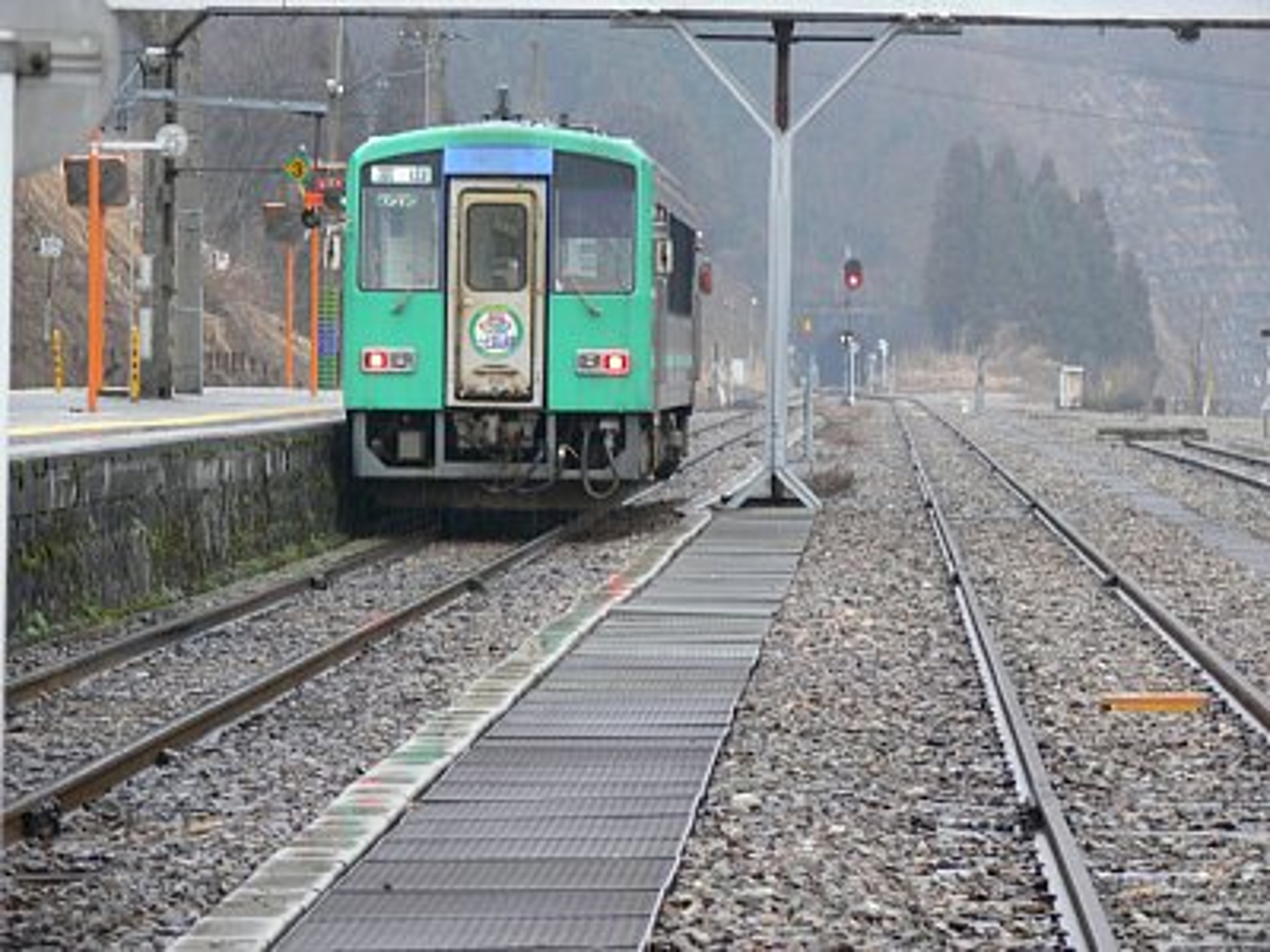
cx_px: 635
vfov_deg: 8.3
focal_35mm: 178
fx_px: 6531
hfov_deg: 11.1
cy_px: 476
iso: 80
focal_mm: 37.7
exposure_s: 1/40
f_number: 3.6
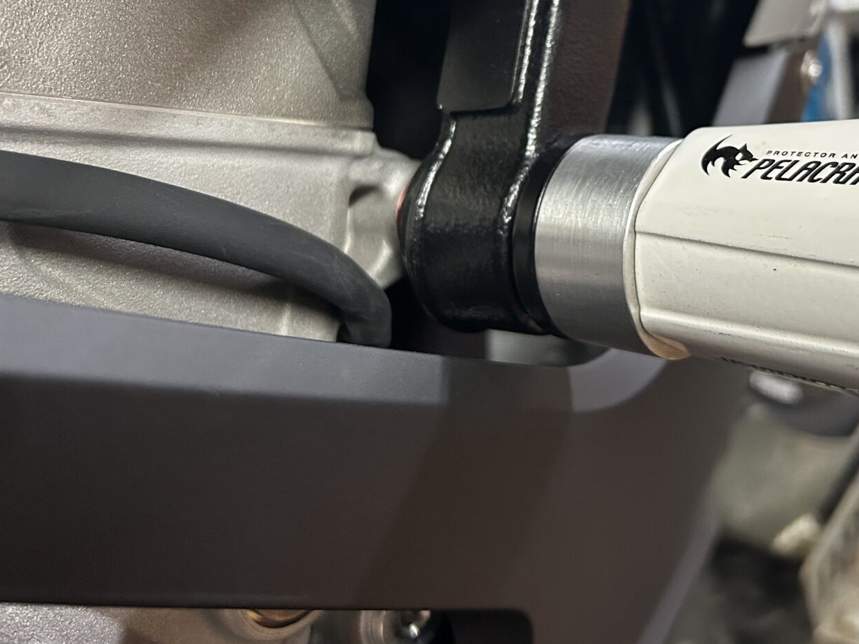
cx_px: 581
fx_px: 1067
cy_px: 139
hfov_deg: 43.2
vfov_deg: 32.8
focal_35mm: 43
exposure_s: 1/50
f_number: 1.5
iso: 250
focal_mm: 5.7
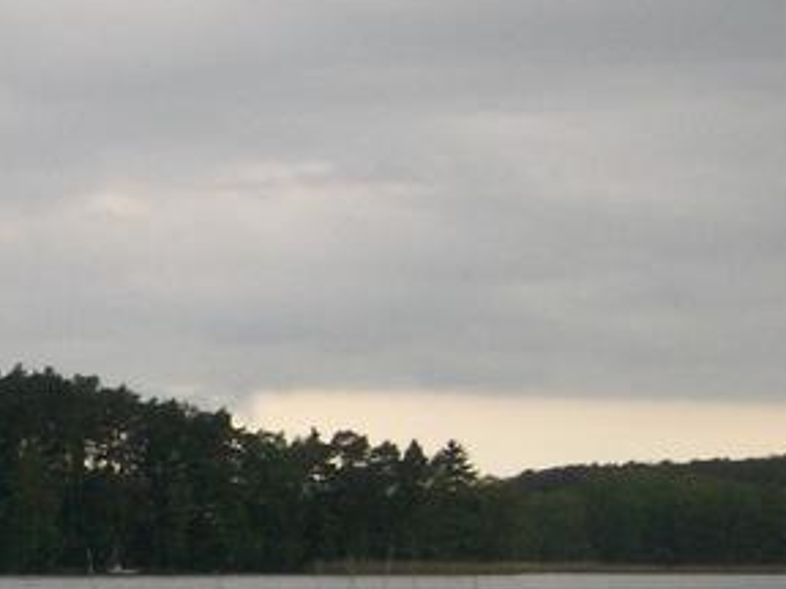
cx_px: -243
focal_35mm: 174
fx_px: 3951
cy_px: 548
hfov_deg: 11.1
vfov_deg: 8.5
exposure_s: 1/200
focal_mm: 8.2
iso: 100
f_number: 3.1
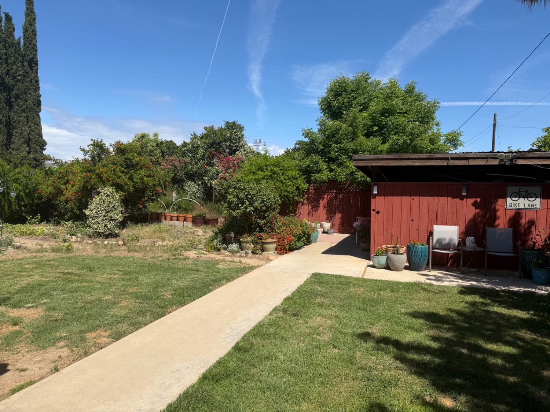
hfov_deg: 71.6
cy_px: 206
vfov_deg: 56.8
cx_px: 275
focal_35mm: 24
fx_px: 381
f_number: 1.78
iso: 80
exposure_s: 1/5319
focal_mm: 6.76
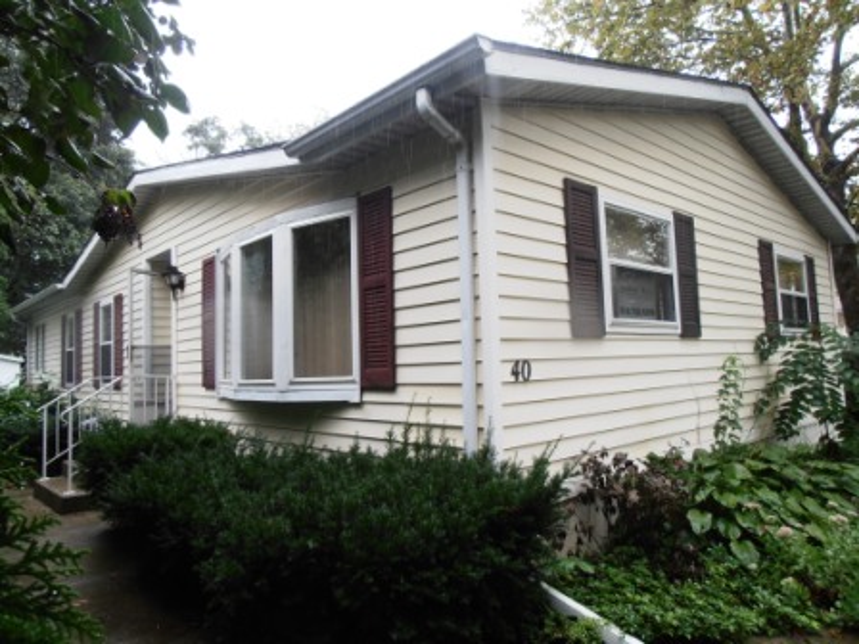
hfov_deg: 71.6
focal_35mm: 24
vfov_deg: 56.8
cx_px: 430
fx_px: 596
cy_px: 322
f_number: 3
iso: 80
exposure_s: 1/125
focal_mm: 4.2
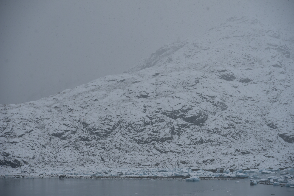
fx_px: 1184
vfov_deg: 9.5
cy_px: 98
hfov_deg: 14.2
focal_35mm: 145
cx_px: 147
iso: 100
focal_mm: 145
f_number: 7.1
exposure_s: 1/320
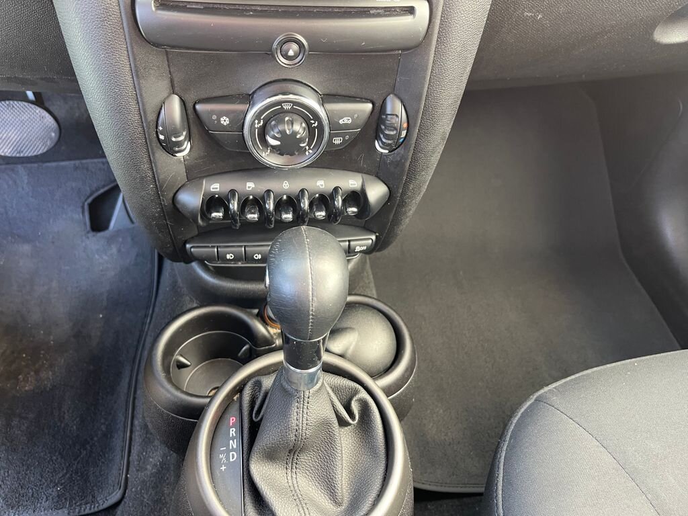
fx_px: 517
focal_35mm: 26
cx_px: 344
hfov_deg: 67.3
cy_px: 258
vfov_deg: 53.1
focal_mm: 5.1
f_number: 1.6
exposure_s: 1/60
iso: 200
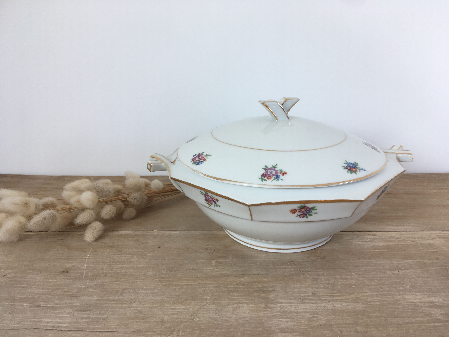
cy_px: 168
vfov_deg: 48.2
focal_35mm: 29
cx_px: 224
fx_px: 376
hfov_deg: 61.7
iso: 25
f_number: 2.2
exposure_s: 1/50
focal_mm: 4.15
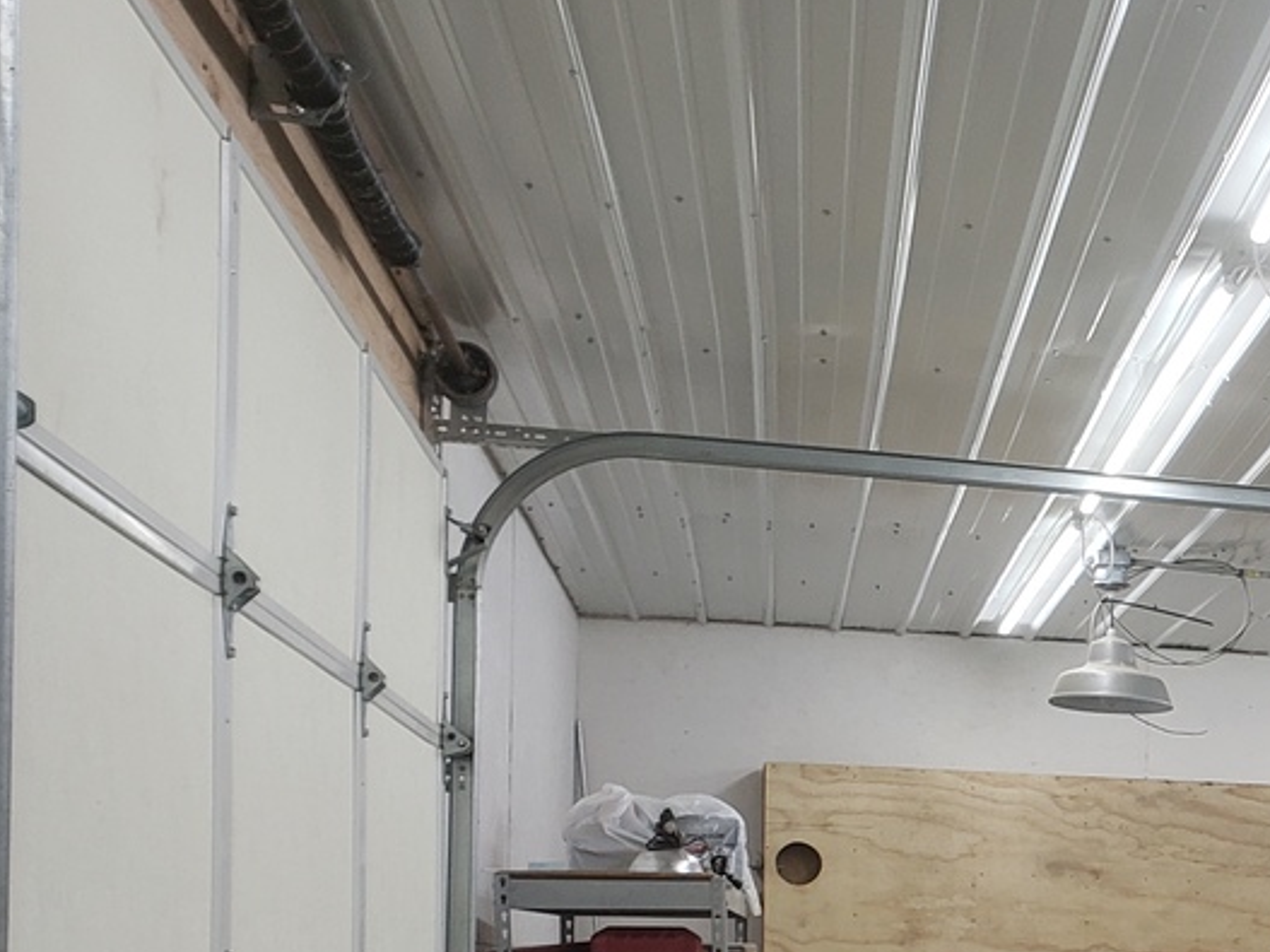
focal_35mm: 71
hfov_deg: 24.3
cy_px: 979
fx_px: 2604
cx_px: 1610
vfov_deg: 20.0
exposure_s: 1/60
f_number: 2.4
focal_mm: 4.3
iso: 125
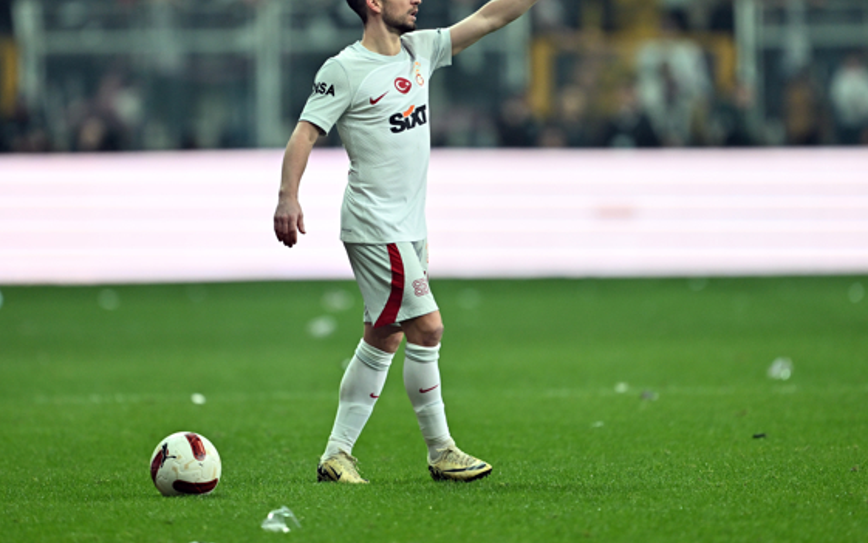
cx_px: 370
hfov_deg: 3.6
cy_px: 169
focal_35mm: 581
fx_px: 13748
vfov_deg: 2.3
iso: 1250
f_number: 2.8
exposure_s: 1/1600
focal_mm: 400
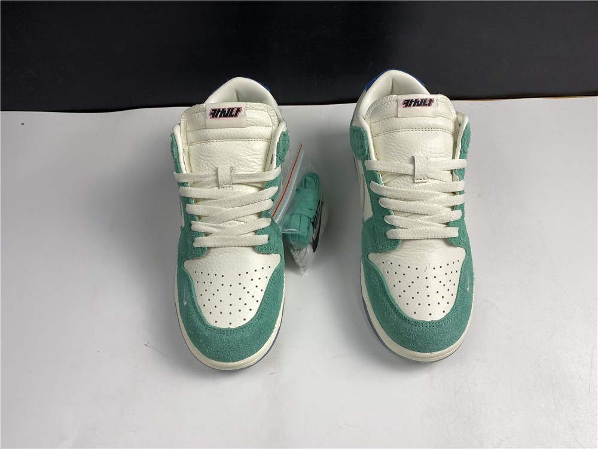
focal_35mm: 26
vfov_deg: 53.1
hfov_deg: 67.3
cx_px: 299
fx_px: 449
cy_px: 224
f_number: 1.8
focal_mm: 4.25
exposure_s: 1/100
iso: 40
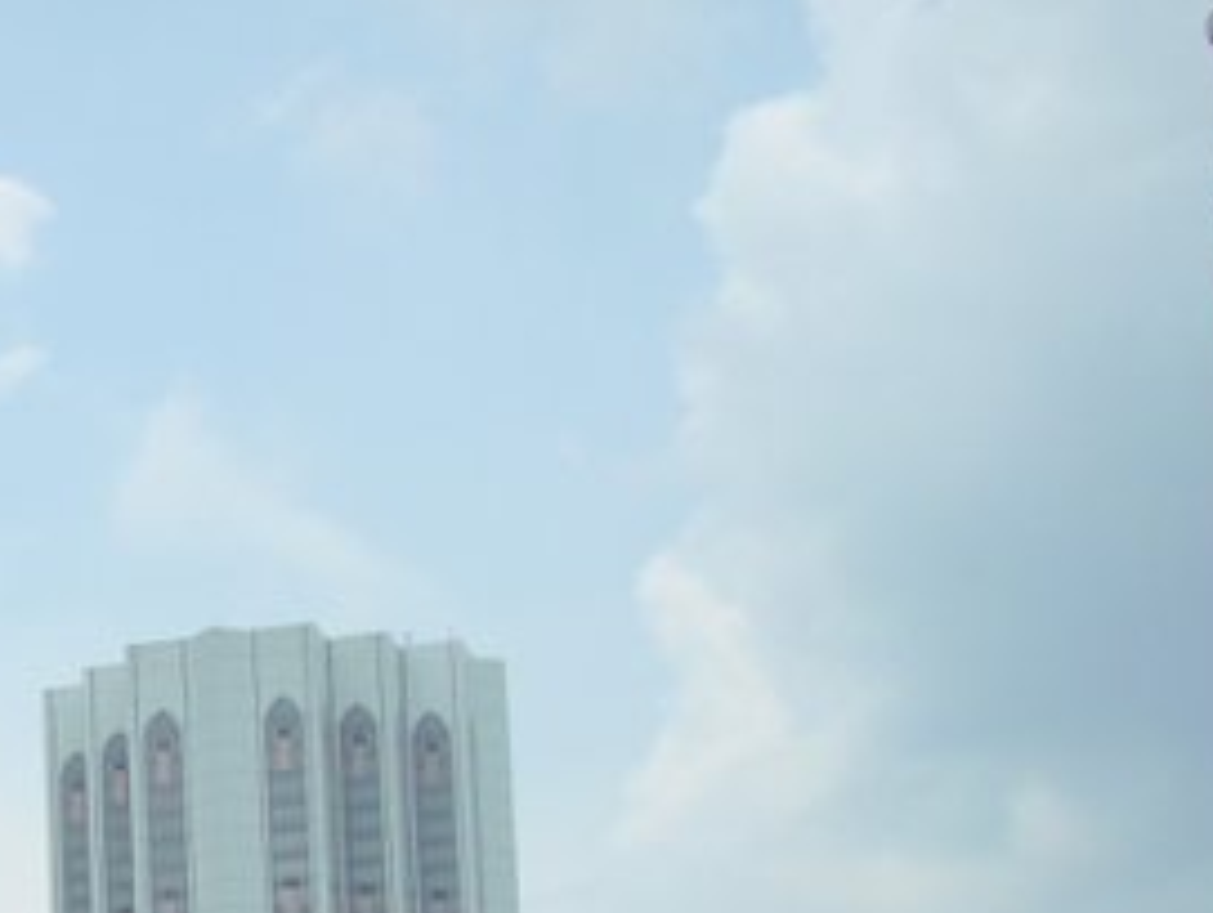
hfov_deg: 16.4
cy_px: 1253
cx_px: -443
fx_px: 3930
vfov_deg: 12.7
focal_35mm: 112
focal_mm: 6.2
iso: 100
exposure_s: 1/250
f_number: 8
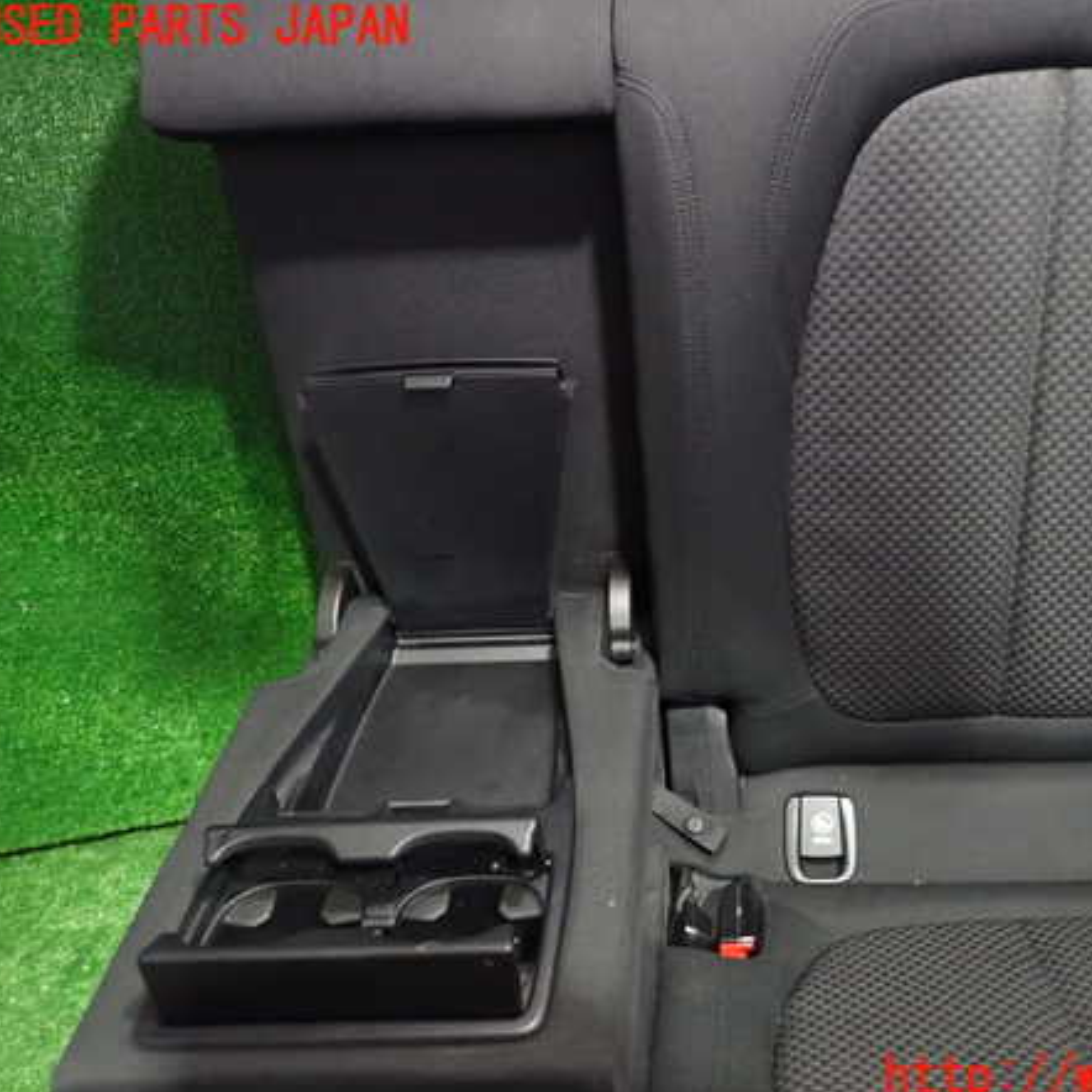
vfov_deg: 54.0
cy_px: 553
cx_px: 702
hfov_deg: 53.3
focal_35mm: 30
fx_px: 1071
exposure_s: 1/25
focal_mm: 4.5
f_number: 2
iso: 800
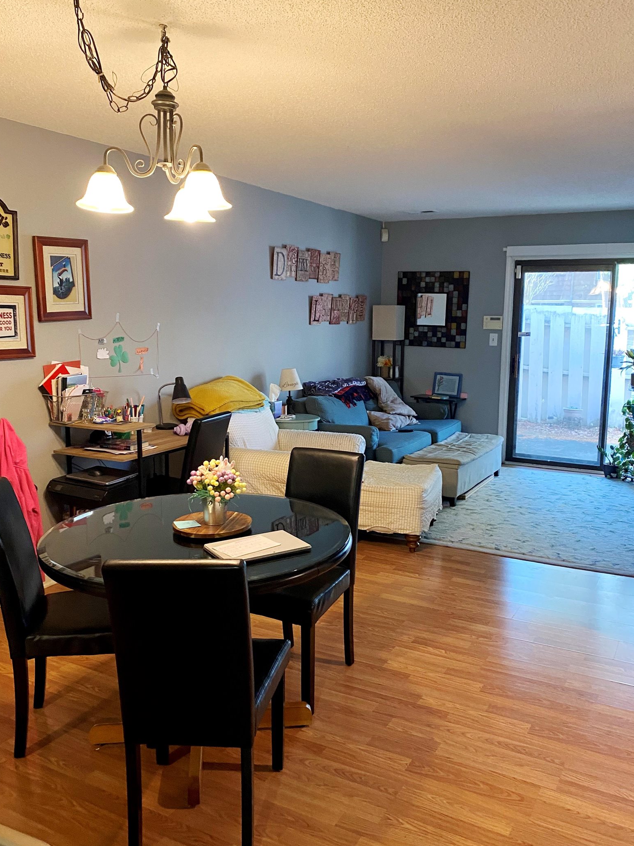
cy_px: 417
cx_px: 348
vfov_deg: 61.7
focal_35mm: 29
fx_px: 708
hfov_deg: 48.2
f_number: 1.8
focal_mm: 4.25
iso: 320
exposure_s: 1/60
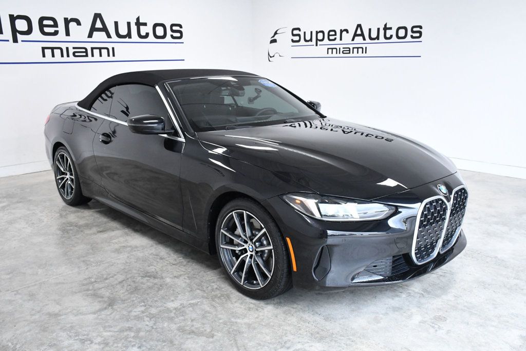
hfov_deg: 57.2
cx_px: 263
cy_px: 176
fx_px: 482
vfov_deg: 39.9
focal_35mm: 33
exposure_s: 1/250
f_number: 8
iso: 2500
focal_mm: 22
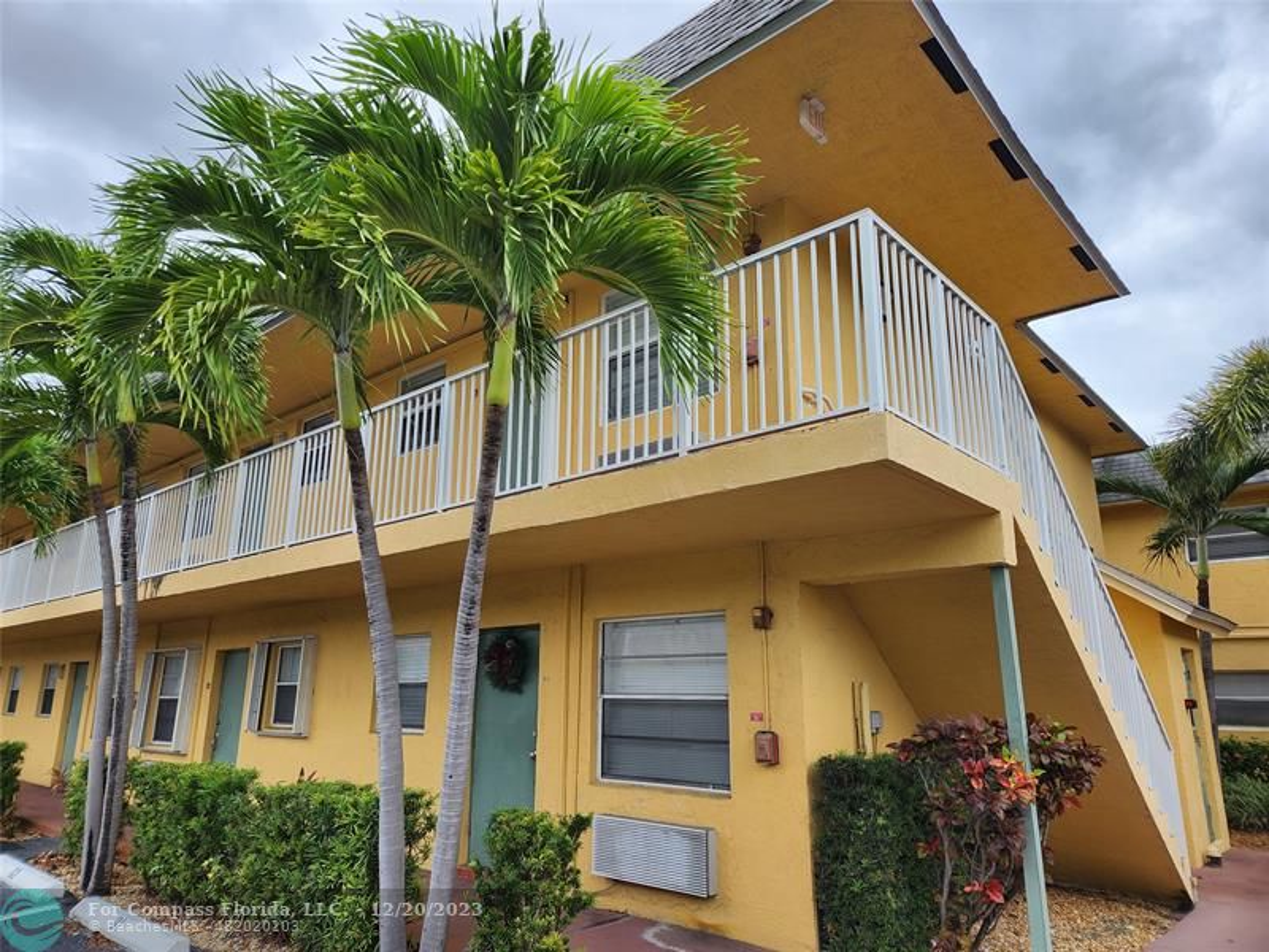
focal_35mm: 23
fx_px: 843
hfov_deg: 73.9
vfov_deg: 58.9
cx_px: 634
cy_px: 476
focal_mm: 5.4
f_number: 1.8
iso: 20
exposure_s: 1/437
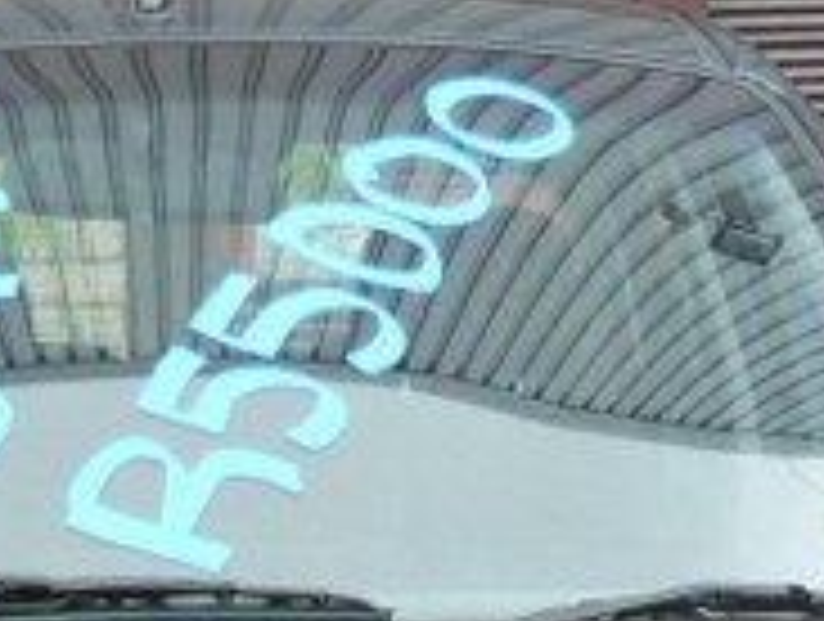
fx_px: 2600
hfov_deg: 17.8
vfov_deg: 12.4
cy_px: 1125
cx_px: 153
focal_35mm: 109
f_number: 2.8
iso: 400
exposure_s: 1/40
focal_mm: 4.5
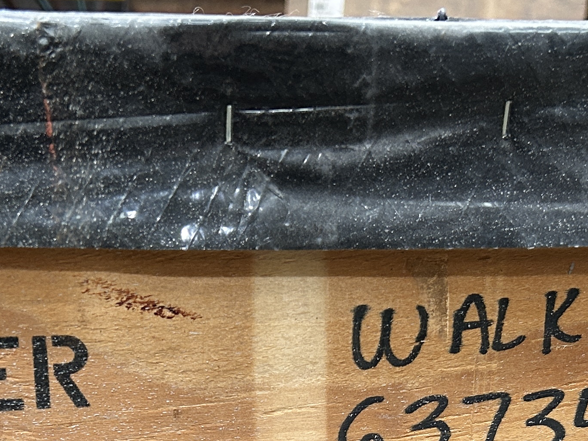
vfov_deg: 17.9
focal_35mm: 77
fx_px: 1308
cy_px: 580
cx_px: 344
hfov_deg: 25.3
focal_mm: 5.7
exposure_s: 1/83
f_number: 1.5
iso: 125
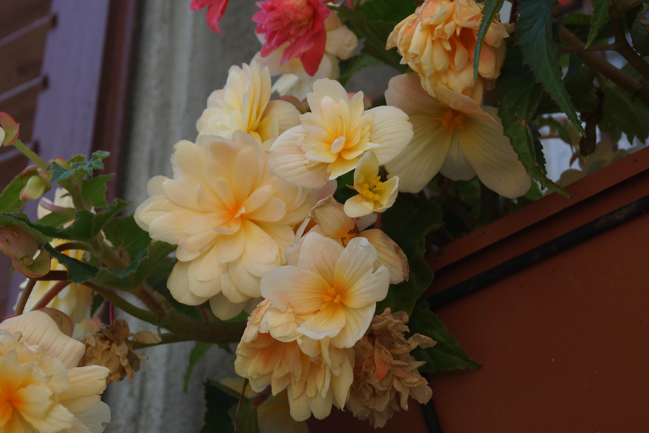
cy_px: 216
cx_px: 324
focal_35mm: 82
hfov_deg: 24.6
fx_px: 1487
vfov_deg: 16.6
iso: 400
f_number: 9
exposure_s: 1/400
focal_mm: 55
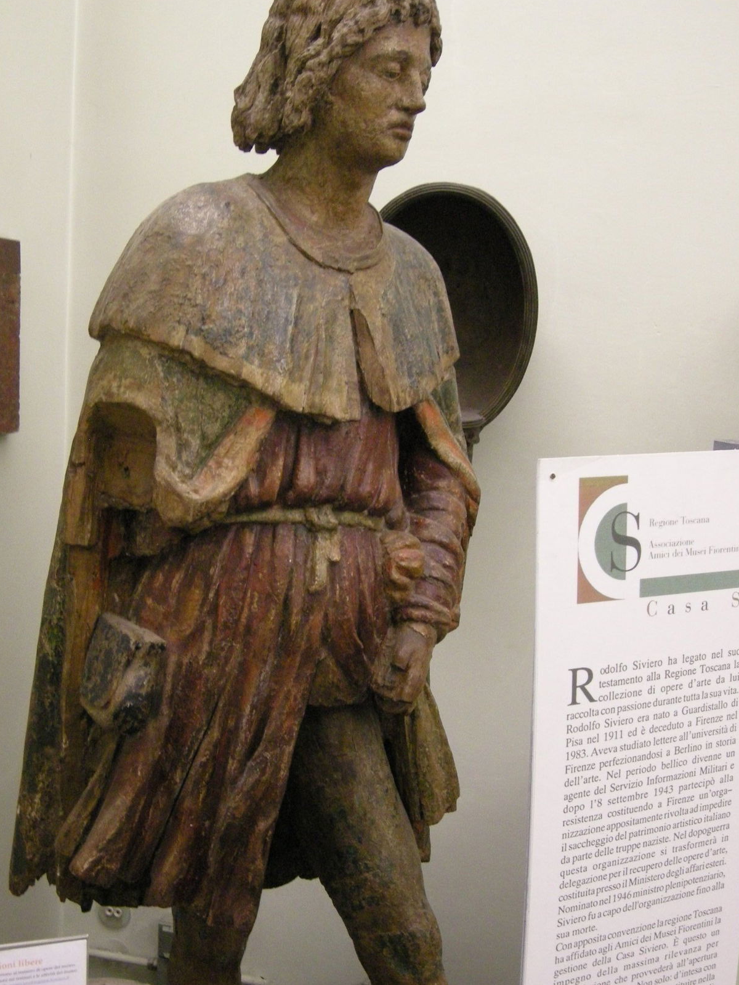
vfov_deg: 39.5
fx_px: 1366
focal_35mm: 48
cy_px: 599
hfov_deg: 30.1
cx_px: 262
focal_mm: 7.5
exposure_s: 1/11.7
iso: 400
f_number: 2.7
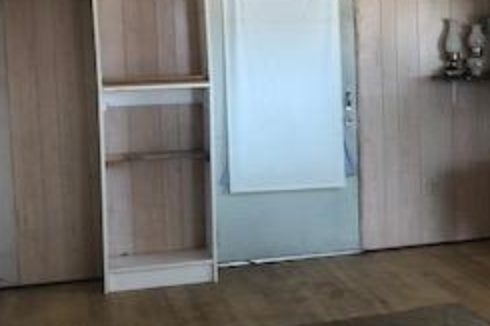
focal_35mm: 76
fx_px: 1034
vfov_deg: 17.9
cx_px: 504
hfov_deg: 25.2
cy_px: 146
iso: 40
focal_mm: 4
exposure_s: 1/20
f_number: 1.8
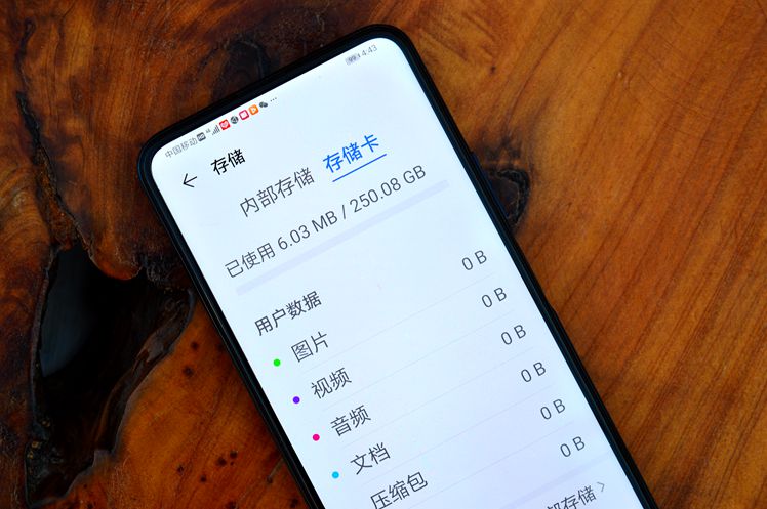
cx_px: 384
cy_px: 254
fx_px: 1756
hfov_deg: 24.6
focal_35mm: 82
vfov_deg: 16.5
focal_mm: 55
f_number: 5.6
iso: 100
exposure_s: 1/50
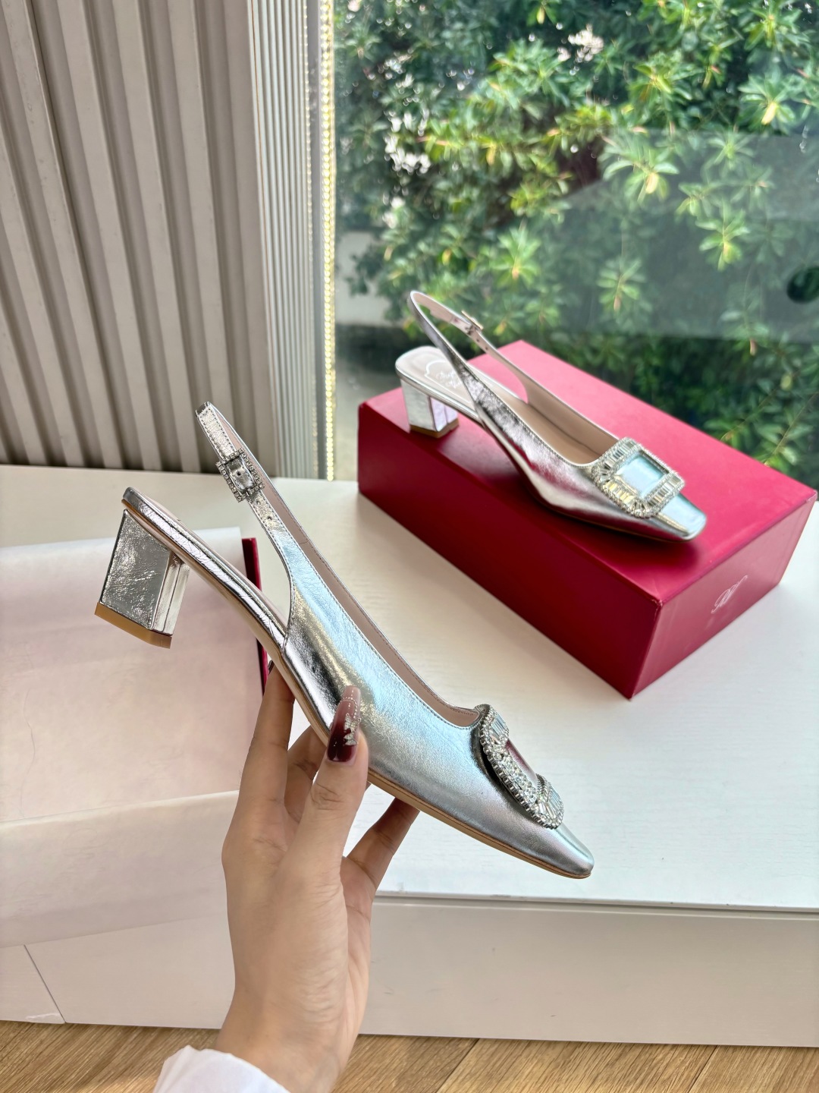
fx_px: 820
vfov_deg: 67.3
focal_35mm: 26
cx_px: 410
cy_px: 546
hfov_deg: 53.1
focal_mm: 5.96
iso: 50
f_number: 1.6
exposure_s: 1/279
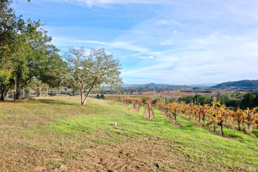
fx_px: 201
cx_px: 129
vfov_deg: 46.4
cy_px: 86
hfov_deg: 65.5
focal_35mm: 28
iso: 100
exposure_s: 1/200
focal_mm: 10.26
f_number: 6.3
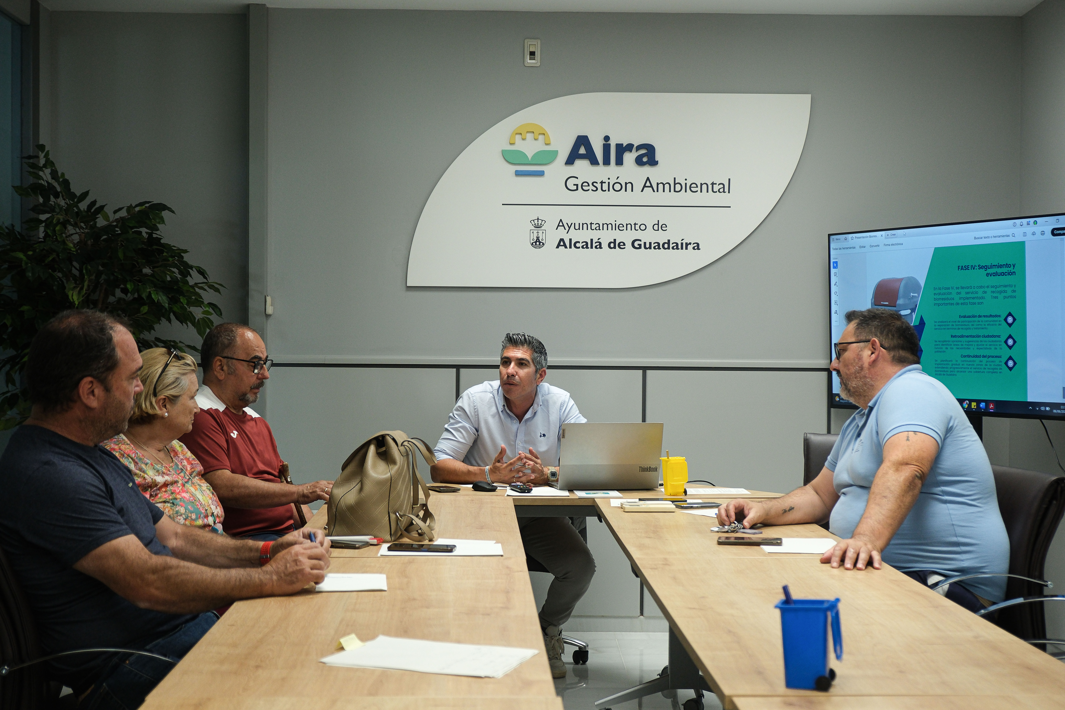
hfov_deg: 41.9
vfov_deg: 28.6
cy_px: 355
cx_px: 532
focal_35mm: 47
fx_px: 1390
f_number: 3.6
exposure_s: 1/125
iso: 800
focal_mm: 31.5
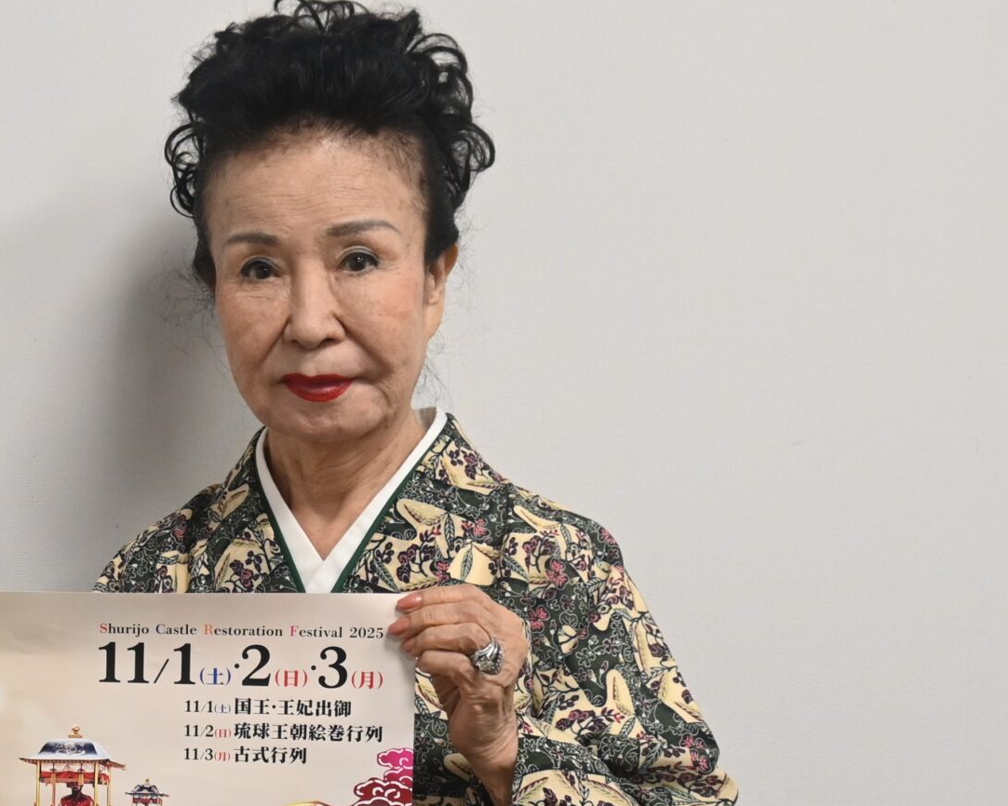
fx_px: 2134
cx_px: -47
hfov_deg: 25.0
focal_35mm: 72
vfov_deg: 21.3
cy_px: 558
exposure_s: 1/125
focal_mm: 21.5
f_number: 4
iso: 800
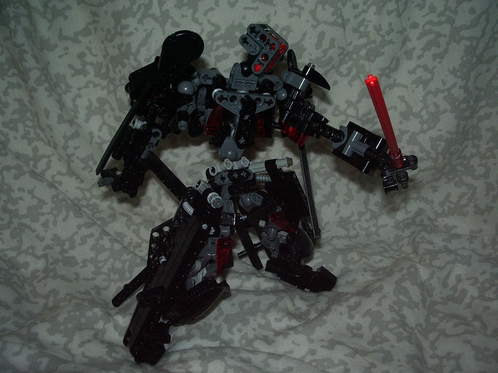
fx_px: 504
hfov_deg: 52.6
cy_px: 186
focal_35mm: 35
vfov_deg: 40.7
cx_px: 249
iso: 100
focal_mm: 5.8
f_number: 4.3
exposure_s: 1/40
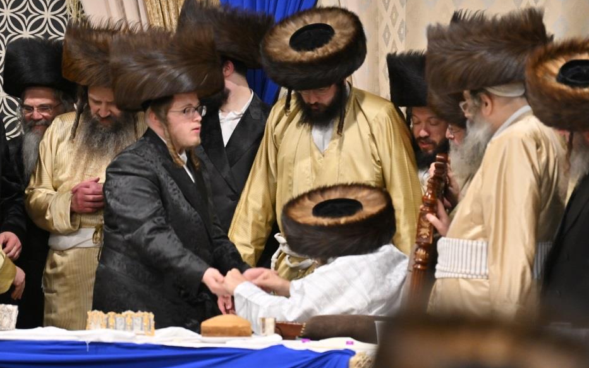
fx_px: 5392
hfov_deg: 6.3
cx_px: 298
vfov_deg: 3.9
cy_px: 207
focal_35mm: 336
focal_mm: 200
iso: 500
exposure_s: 1/200
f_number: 2.8
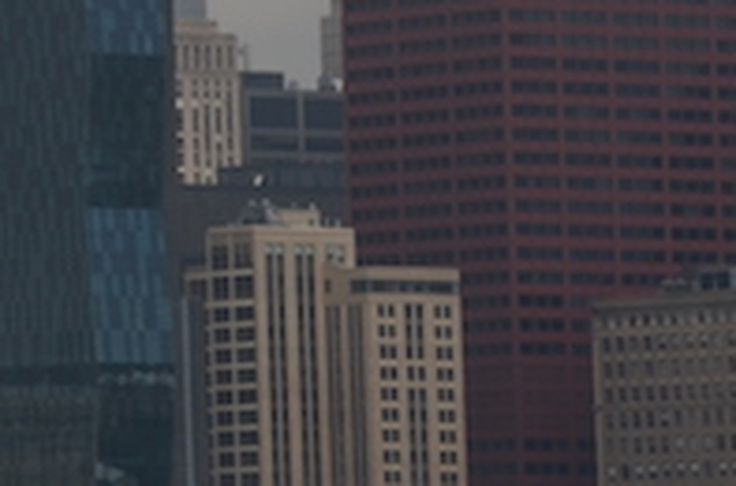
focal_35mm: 547
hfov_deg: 3.7
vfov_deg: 2.5
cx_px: -960
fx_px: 11147
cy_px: -340
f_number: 10
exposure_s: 1/400
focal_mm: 70
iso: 100
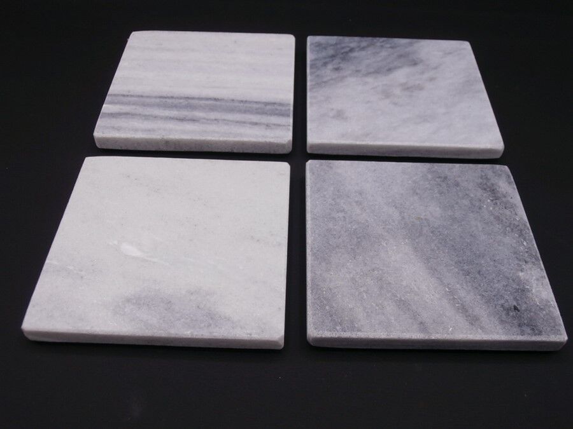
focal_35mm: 38
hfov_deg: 49.0
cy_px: 214
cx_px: 286
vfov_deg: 37.7
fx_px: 629
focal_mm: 6.67
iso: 100
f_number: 3.9
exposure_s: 1/200
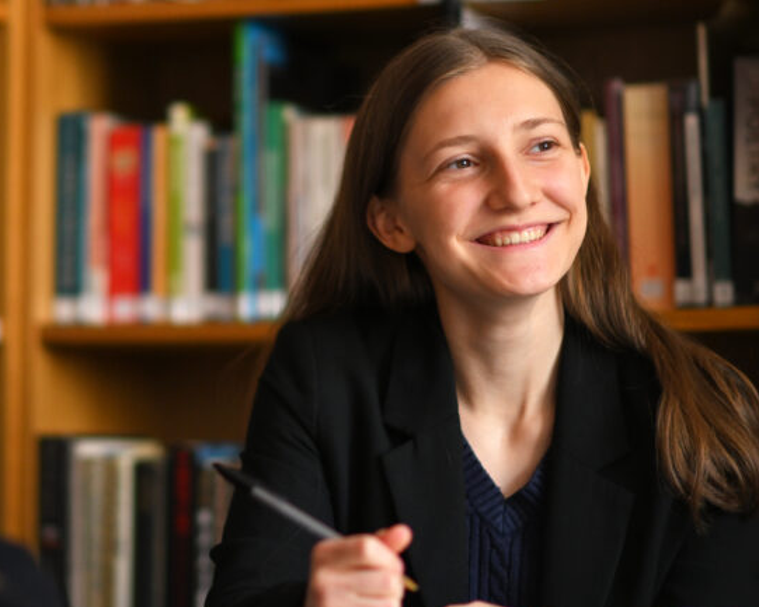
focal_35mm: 151
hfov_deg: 12.7
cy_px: 254
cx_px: 222
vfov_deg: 10.2
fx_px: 3393
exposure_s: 1/500
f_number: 1.4
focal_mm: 85
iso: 1000
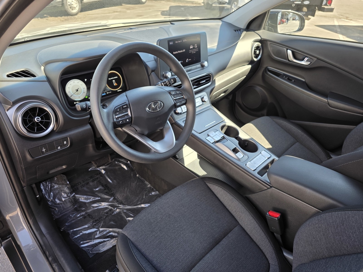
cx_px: 182
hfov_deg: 73.9
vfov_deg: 58.9
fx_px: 241
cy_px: 136
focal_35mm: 23
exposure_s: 1/180
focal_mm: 6.3
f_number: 1.7
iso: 50
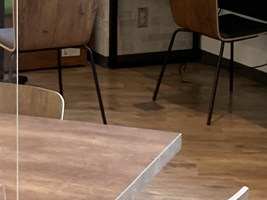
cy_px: -14
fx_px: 1118
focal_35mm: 145
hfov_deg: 13.5
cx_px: 12
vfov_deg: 10.1
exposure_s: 1/50
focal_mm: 3.99
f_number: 1.8
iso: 80
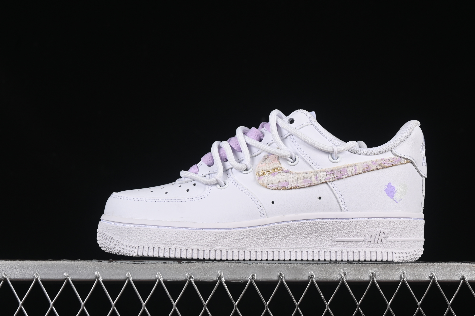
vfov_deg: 15.7
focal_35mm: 87
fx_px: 1148
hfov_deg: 23.4
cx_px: 262
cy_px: 148
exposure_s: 1/80
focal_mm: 50
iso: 160
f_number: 8
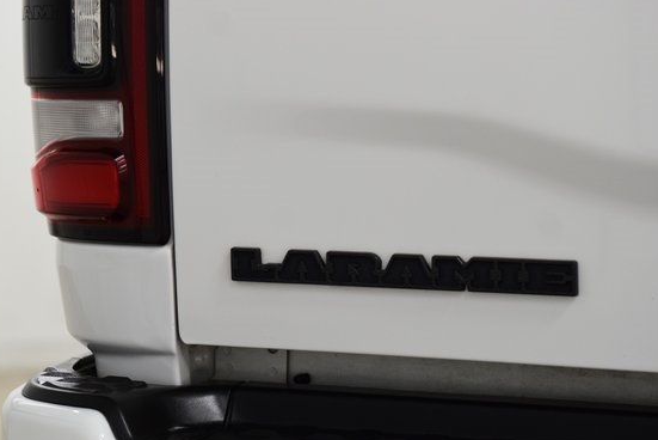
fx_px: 2231
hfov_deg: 16.8
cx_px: 308
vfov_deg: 11.2
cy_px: 250
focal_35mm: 122
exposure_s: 1/125
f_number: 4.5
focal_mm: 70
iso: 1600
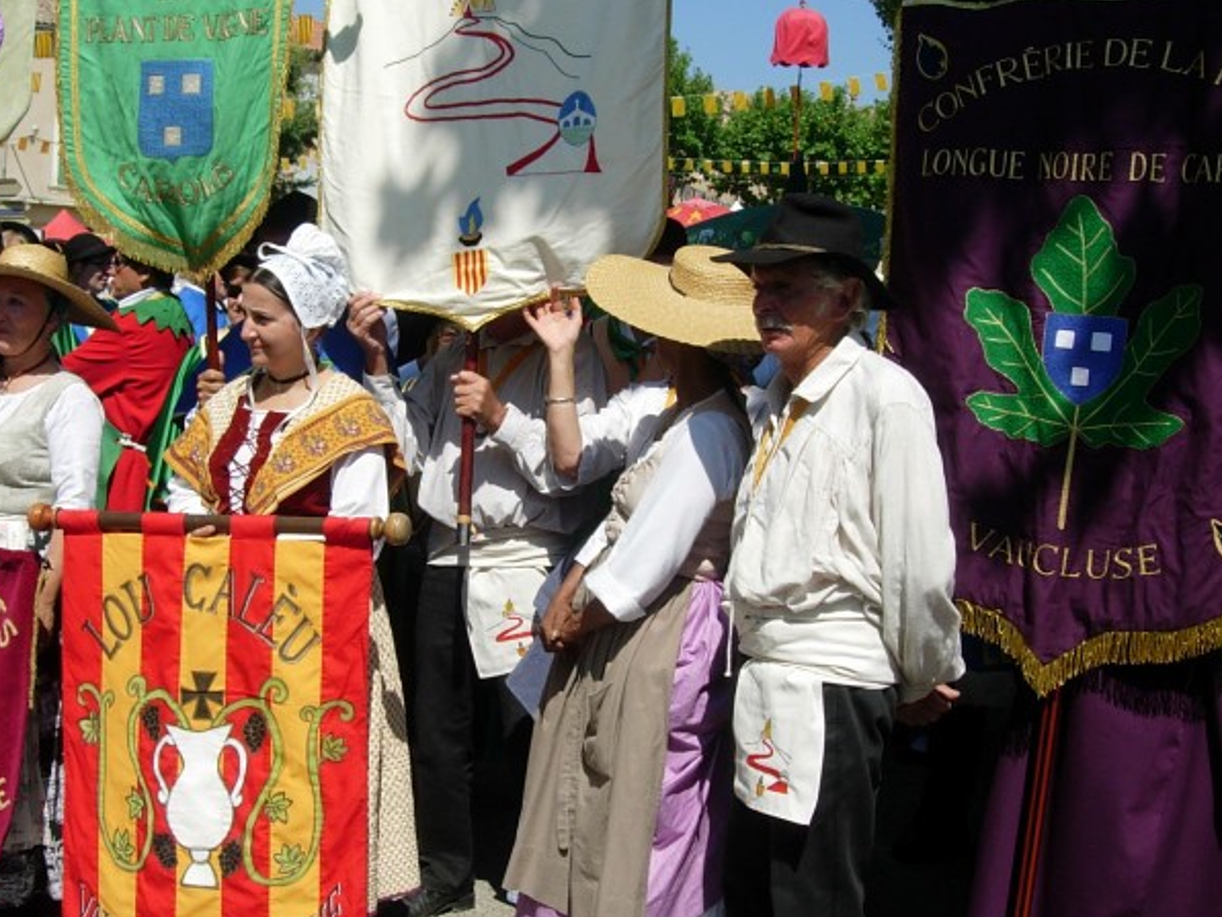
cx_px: 564
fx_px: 1800
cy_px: 509
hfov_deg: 37.5
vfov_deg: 28.5
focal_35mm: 51
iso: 64
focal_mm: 7.8
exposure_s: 1/767
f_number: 4.8
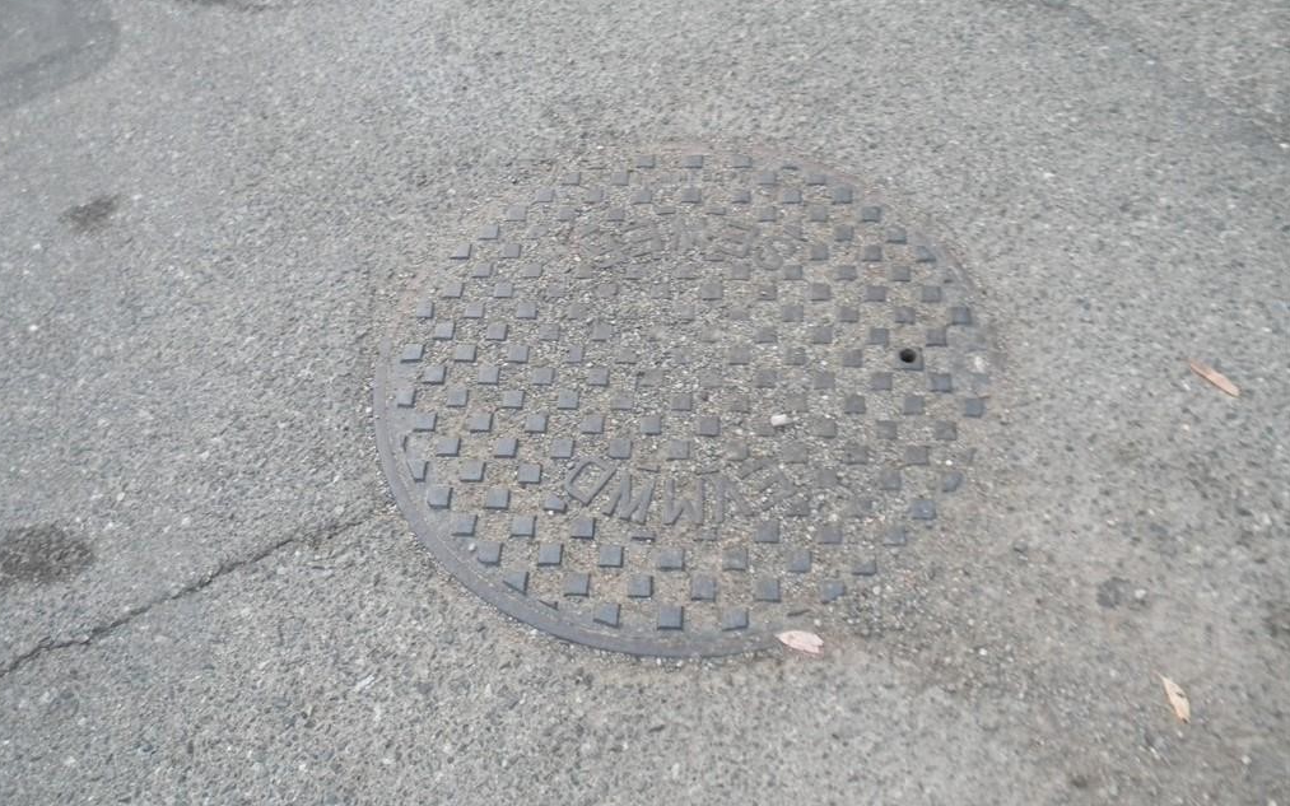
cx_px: 641
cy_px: 399
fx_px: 1055
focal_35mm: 30
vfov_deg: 41.8
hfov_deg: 62.9
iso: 400
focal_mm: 5
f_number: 3.5
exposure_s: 1/21.4
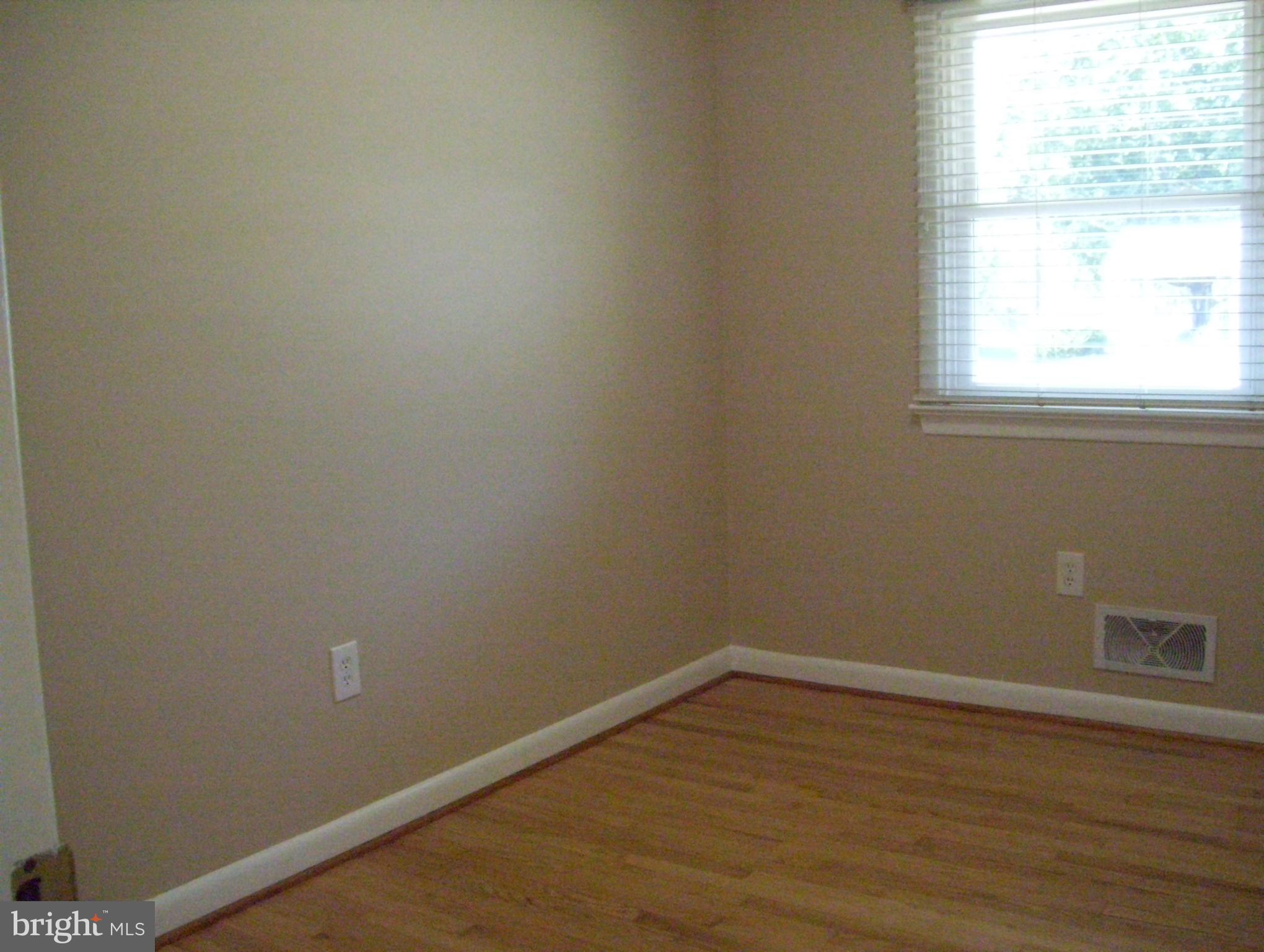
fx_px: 1316
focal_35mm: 36
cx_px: 632
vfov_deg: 39.7
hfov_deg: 51.3
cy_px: 476
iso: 1250
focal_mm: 6
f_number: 2.7
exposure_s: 1/125
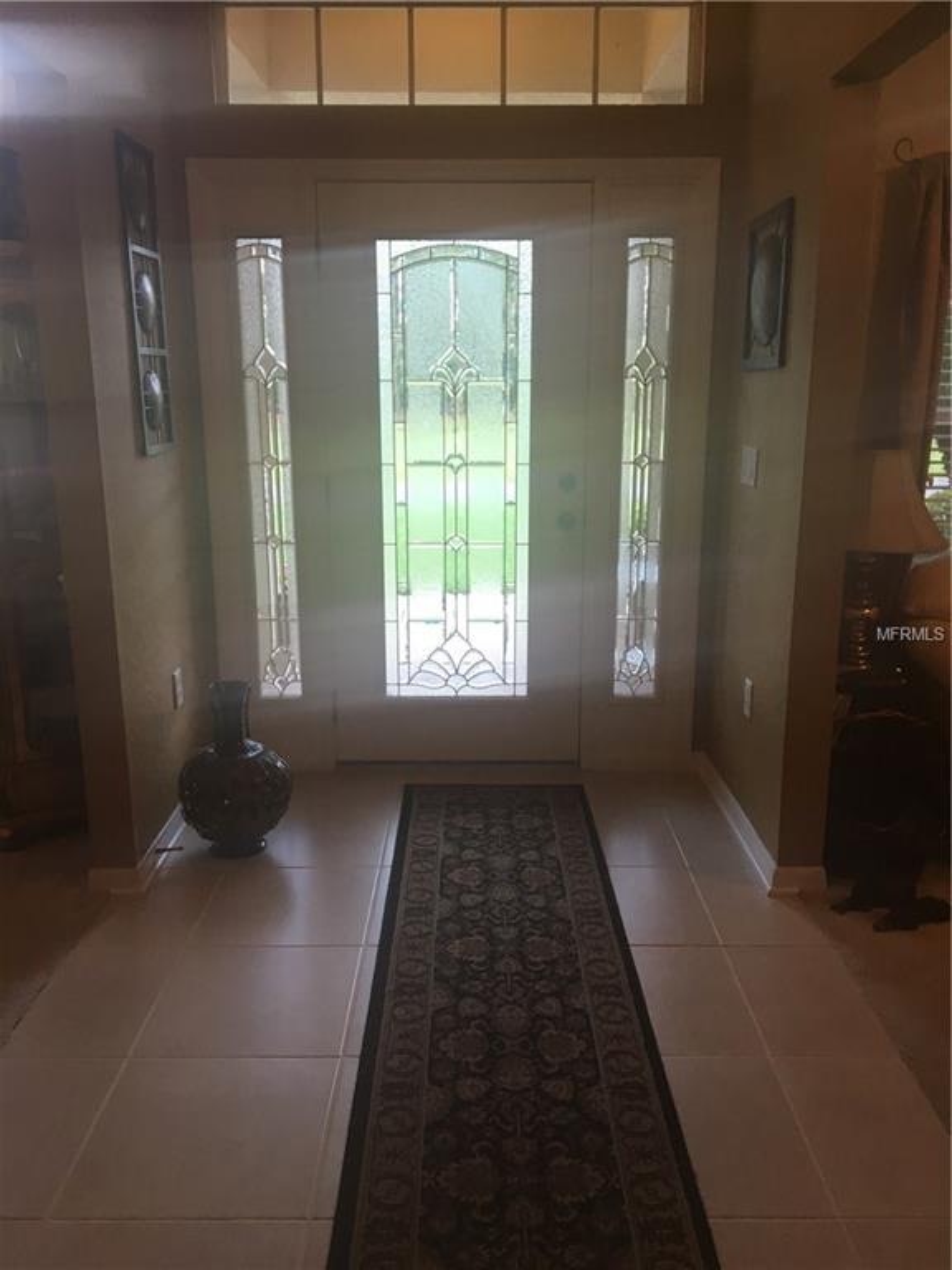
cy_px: 635
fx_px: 1063
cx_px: 476
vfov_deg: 61.7
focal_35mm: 29
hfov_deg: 48.2
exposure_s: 1/33
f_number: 2.2
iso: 40
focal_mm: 4.15
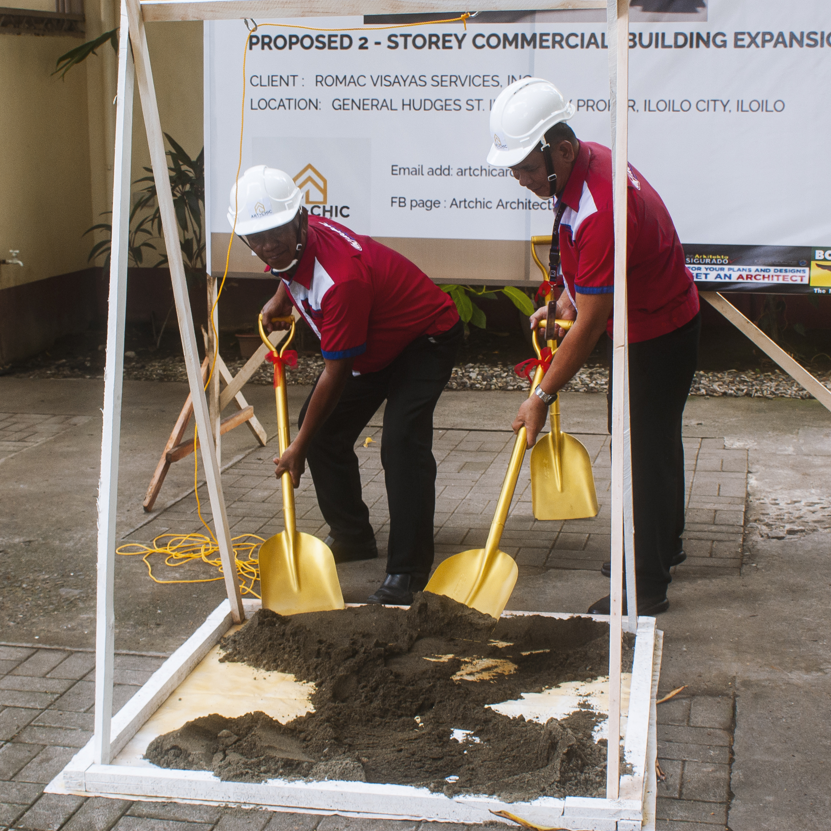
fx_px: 1521
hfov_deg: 30.5
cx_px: 364
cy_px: 373
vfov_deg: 30.5
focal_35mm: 56
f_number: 5.6
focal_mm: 26
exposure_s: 1/100
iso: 100
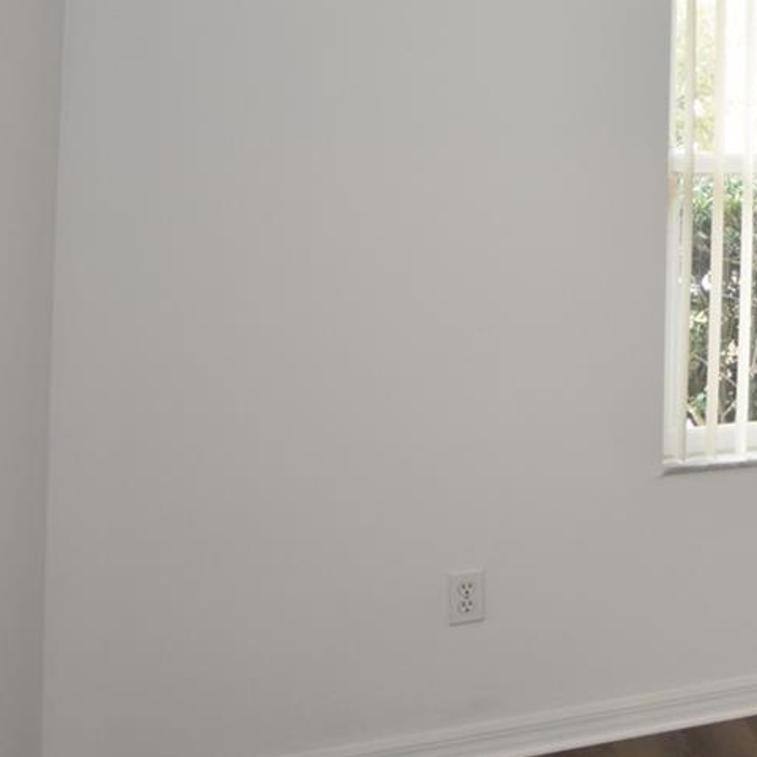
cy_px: 156
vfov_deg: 32.5
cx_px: 1118
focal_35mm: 51
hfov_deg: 25.6
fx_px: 1262
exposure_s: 1/60
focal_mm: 12
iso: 320
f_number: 4
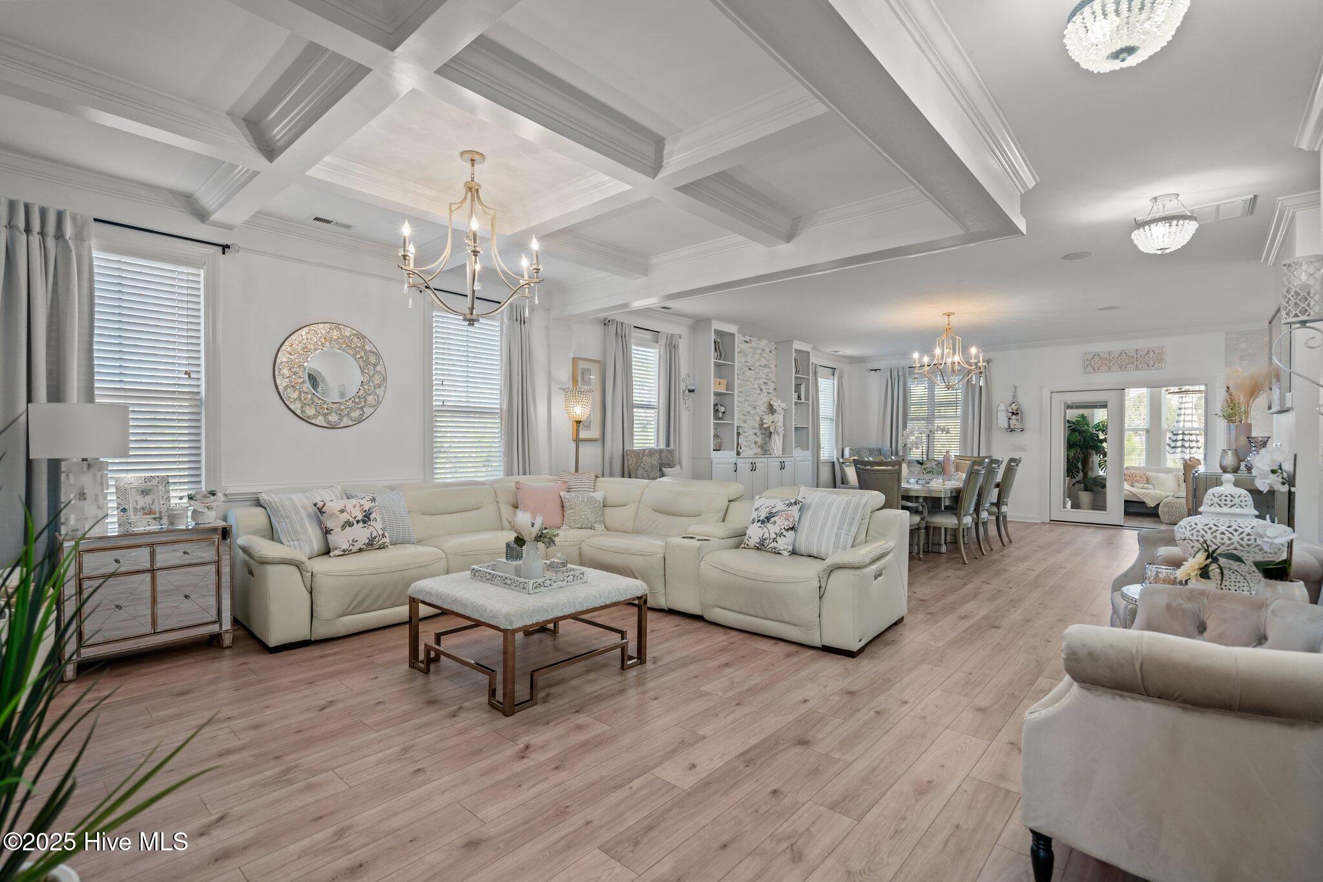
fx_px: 588
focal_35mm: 16
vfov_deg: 73.7
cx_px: 662
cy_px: 441
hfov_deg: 96.7
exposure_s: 1/8
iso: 320
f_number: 4
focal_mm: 16
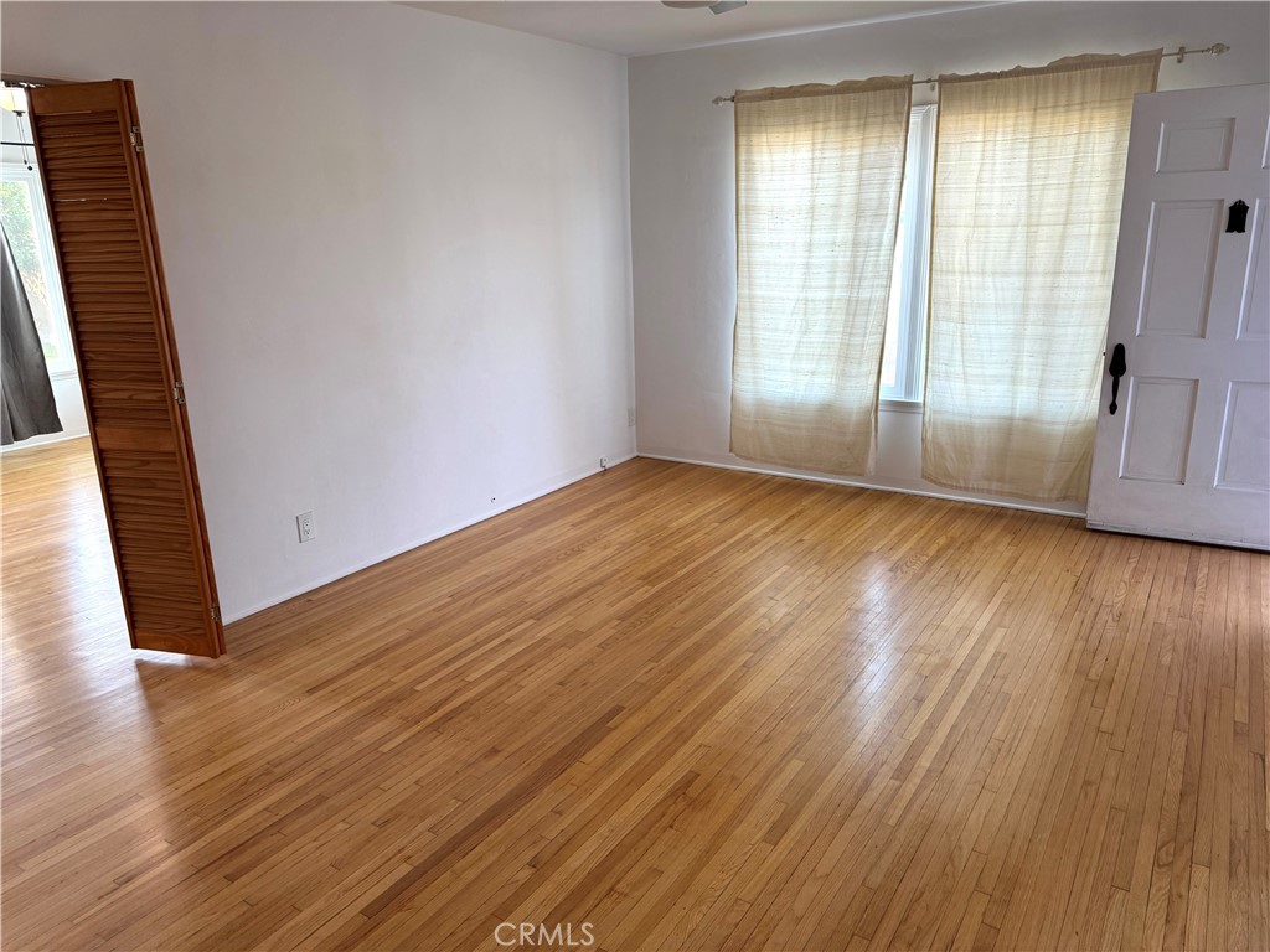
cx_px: 635
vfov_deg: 56.8
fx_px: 881
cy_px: 476
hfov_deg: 71.6
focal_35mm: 24
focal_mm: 6.76
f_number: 1.78
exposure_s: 1/121
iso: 125
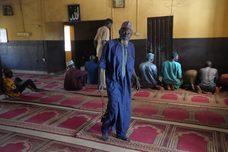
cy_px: 76
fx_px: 222
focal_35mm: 35
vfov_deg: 37.9
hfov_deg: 54.4
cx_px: 114
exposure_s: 1/320
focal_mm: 35
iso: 6400
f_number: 3.5
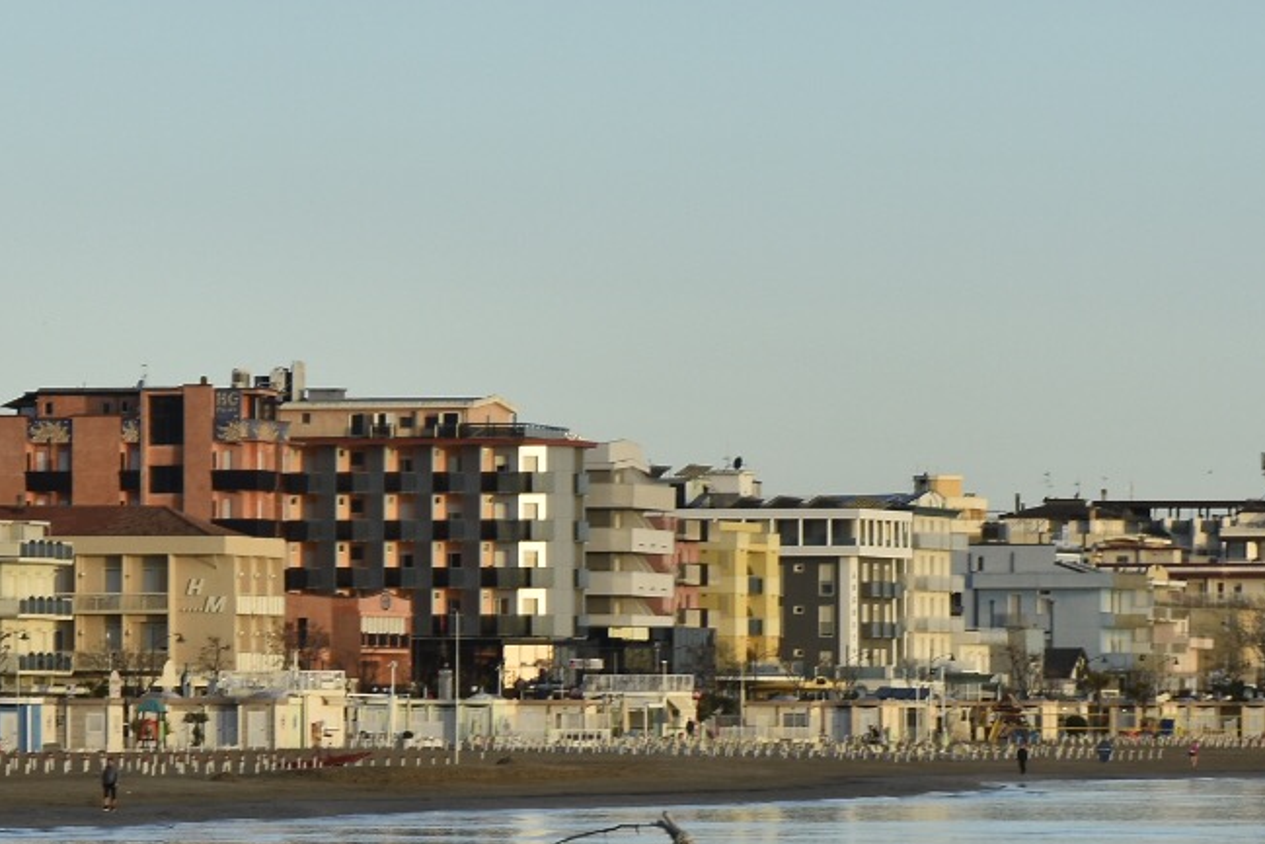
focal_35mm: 262
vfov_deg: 5.2
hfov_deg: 7.9
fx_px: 9208
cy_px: 536
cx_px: 750
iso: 100
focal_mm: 70
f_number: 9
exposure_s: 1/80
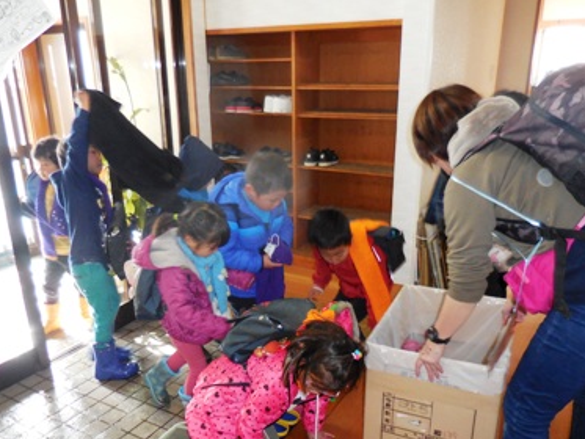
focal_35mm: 30
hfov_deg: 59.9
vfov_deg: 46.6
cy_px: 257
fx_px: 507
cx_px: 293
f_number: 3.3
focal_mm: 4.5
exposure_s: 1/25
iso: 400
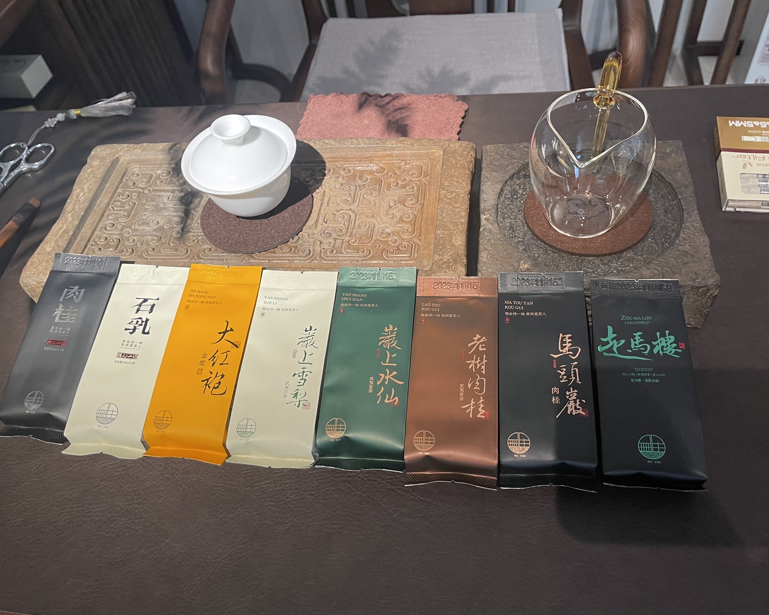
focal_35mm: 27
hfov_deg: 64.1
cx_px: 384
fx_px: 614
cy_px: 313
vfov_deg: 53.2
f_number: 1.6
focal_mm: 5.1
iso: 125
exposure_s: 1/99
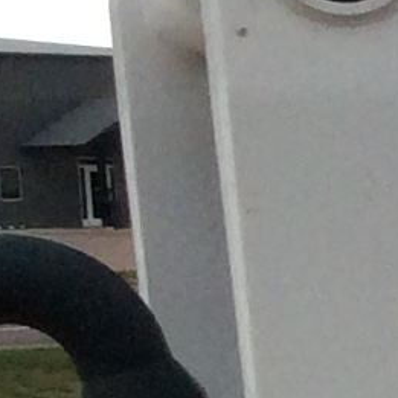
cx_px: 1552
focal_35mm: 281
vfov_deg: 6.0
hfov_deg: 5.5
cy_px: 875
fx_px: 3655
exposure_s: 1/629
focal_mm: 3.3
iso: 32
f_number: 2.4
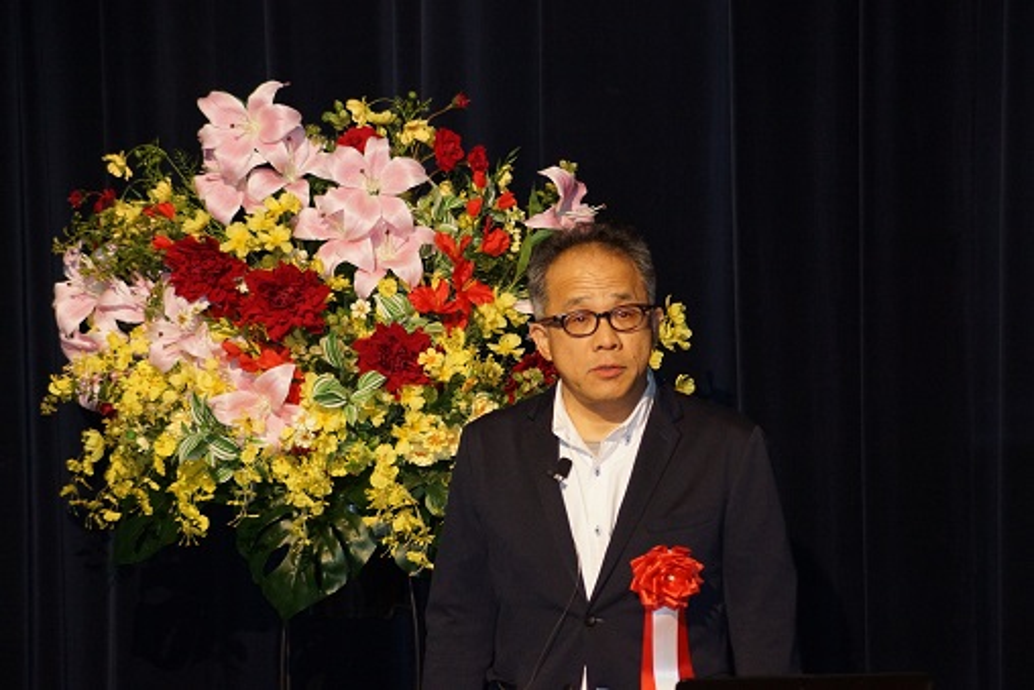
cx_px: 517
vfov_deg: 4.6
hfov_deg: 6.9
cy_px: 345
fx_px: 8619
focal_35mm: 300
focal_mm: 200
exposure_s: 1/60
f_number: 5.6
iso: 1600
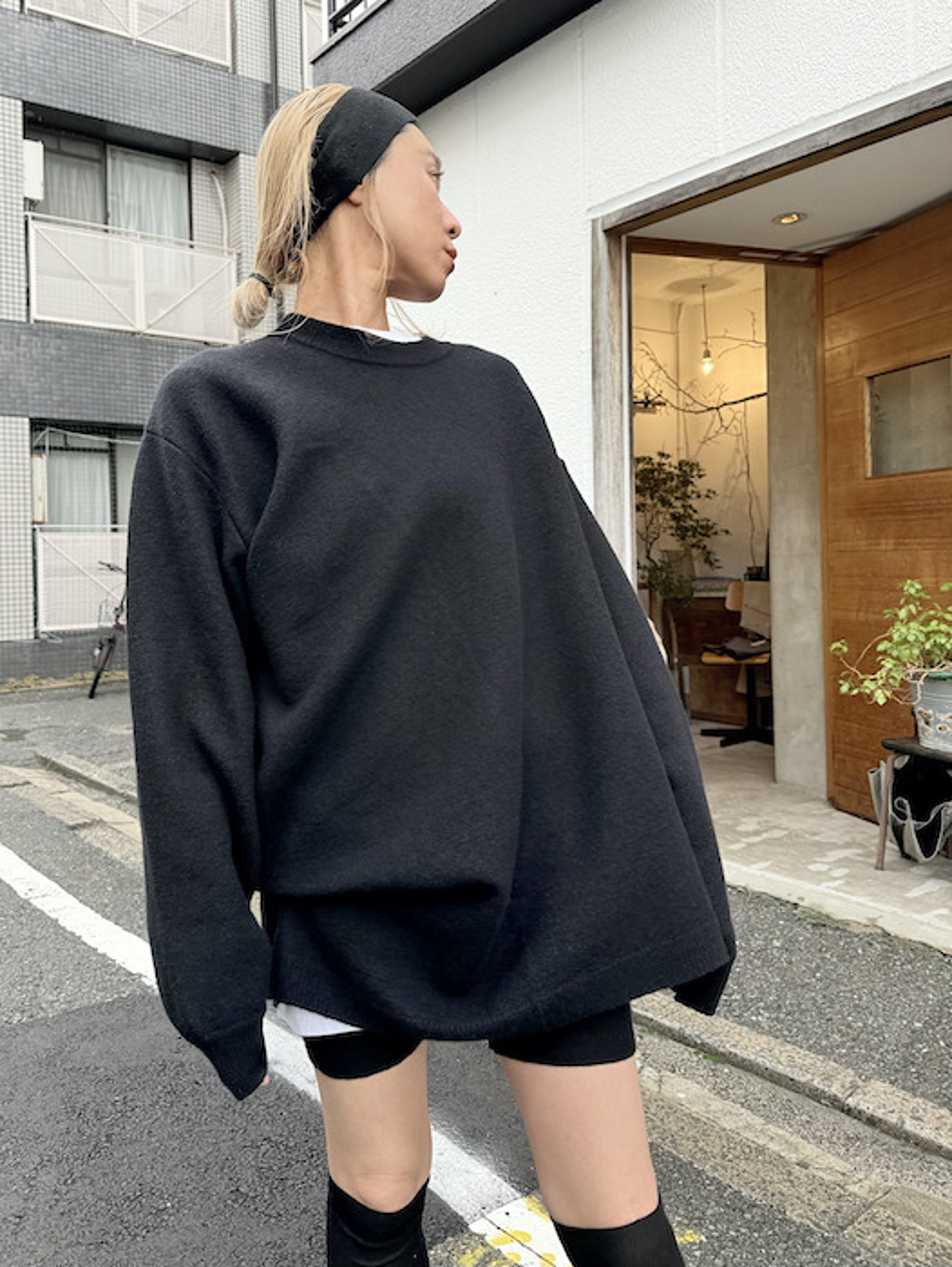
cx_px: 476
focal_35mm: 24
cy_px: 634
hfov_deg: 56.9
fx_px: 879
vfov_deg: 71.6
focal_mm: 6.76
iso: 64
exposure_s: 1/241
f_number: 1.78
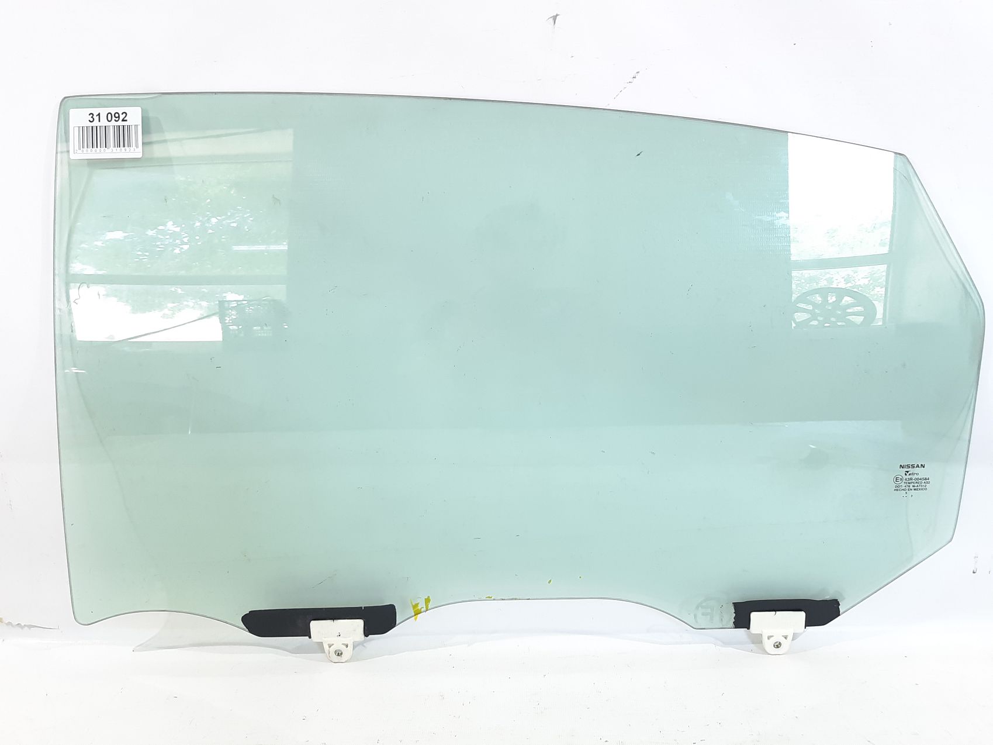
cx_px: 496
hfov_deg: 65.3
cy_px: 372
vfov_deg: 51.3
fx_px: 774
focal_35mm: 27
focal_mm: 3.93
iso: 125
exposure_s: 1/50
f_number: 1.7
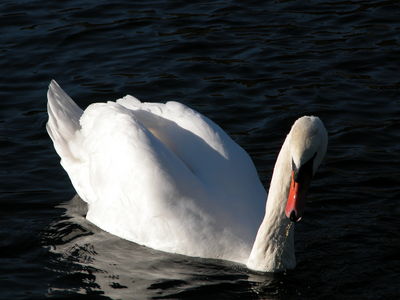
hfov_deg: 7.1
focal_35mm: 280
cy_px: 150
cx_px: 200
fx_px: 3235
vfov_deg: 5.3
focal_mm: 71.2
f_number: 6.6
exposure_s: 1/541
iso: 100
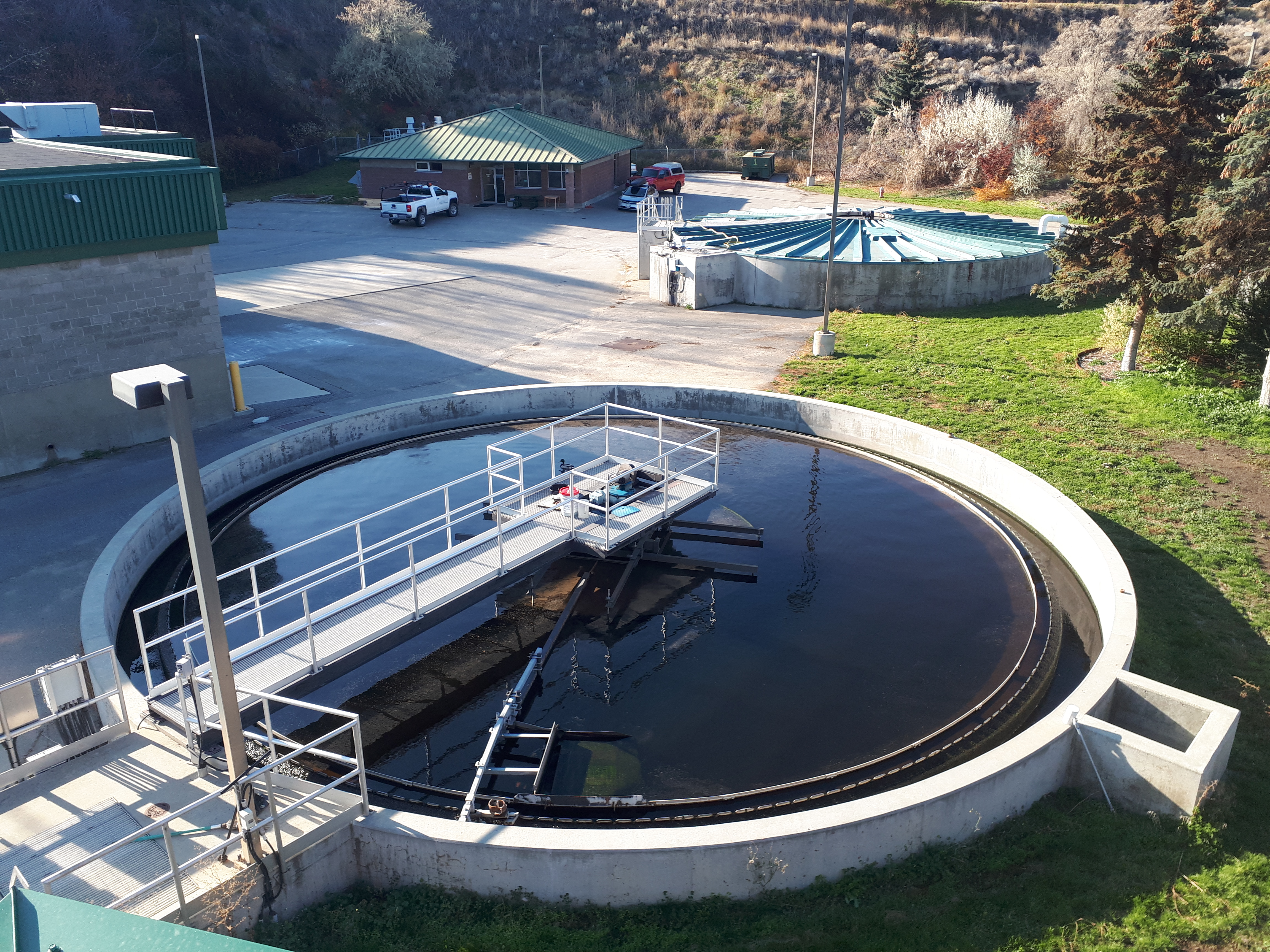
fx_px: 991
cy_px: 476
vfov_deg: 51.4
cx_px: 635
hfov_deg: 65.3
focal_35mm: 27
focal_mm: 3.6
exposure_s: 1/353
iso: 40
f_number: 1.9
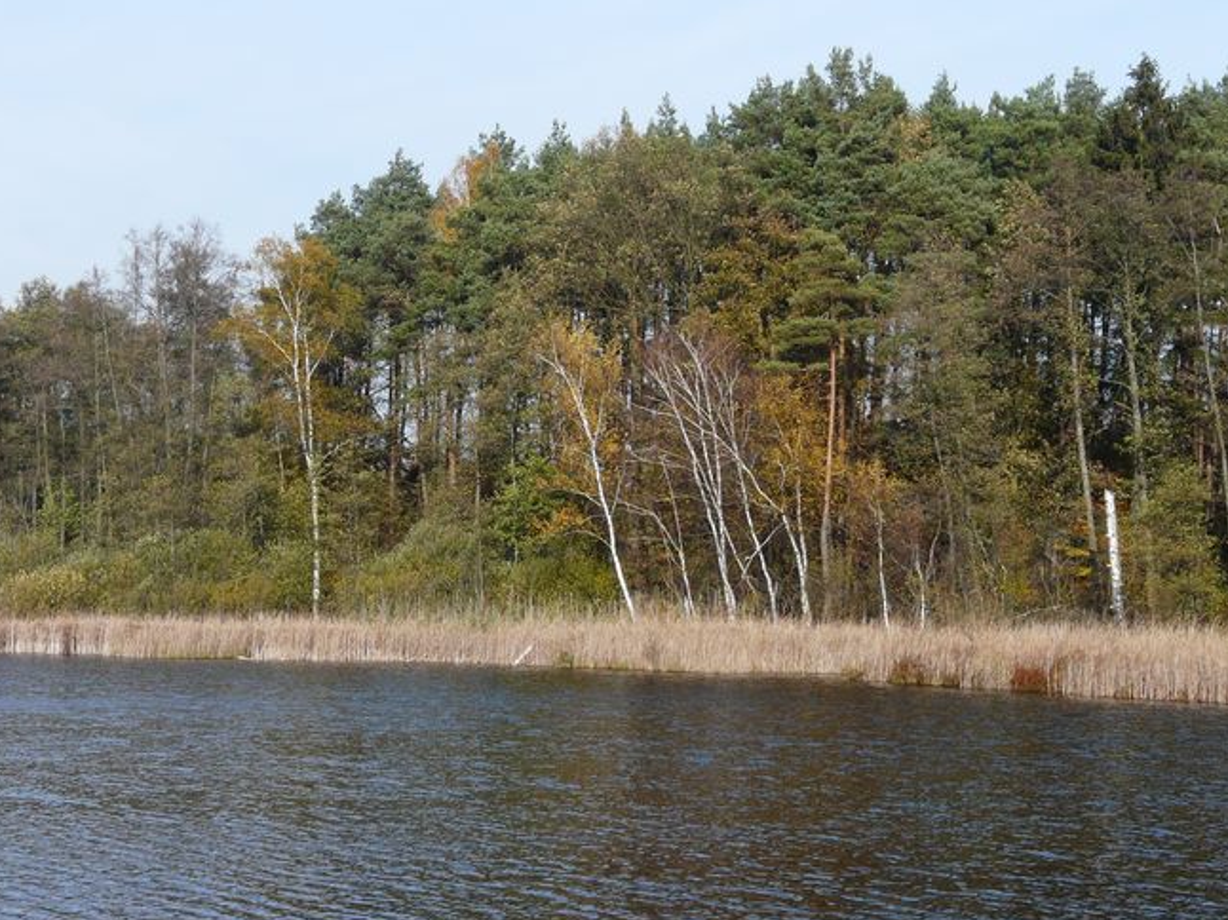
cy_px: 403
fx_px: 2943
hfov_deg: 23.5
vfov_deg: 17.8
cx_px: 506
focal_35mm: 83
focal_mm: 11.1
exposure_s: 1/320
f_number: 5.6
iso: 100
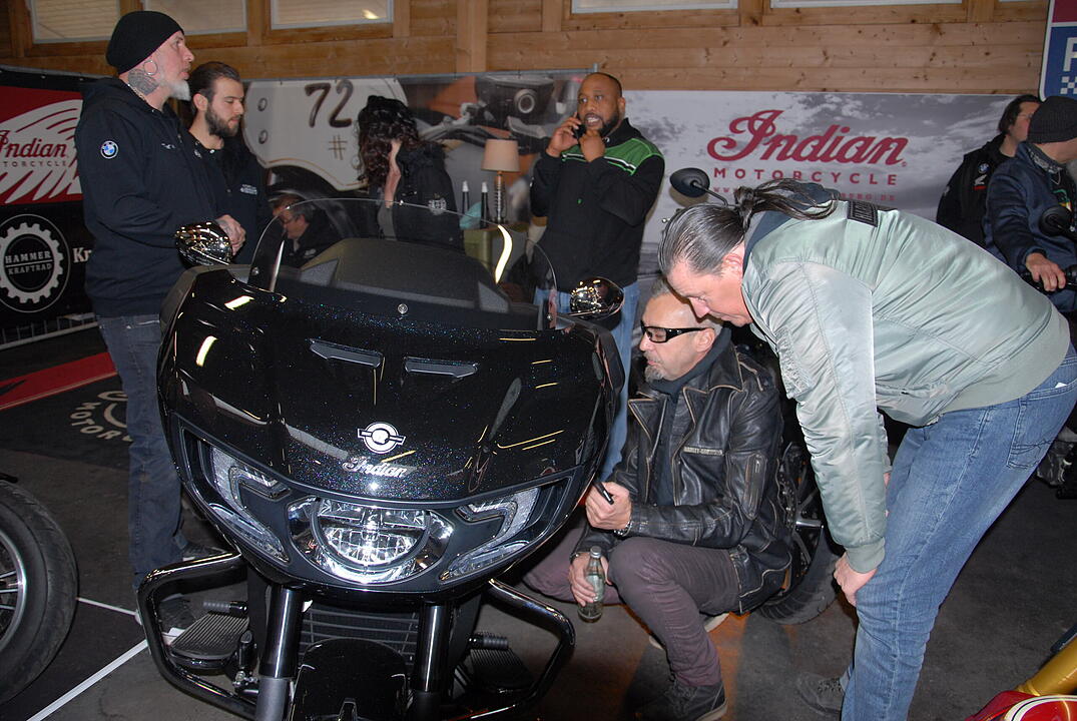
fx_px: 809
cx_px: 538
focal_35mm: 27
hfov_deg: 67.3
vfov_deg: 48.1
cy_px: 360
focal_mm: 18
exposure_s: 1/60
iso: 320
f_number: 3.8
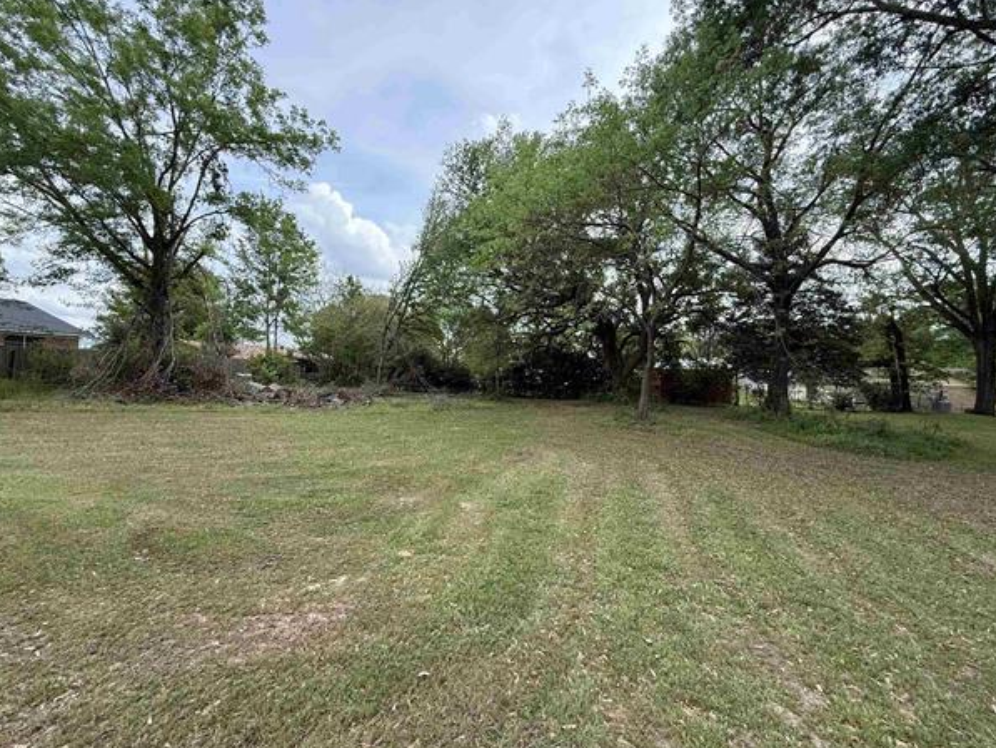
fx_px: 432
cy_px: 367
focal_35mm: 15
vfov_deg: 81.8
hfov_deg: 98.2
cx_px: 495
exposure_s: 1/602
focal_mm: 2.22
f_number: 2.2
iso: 64
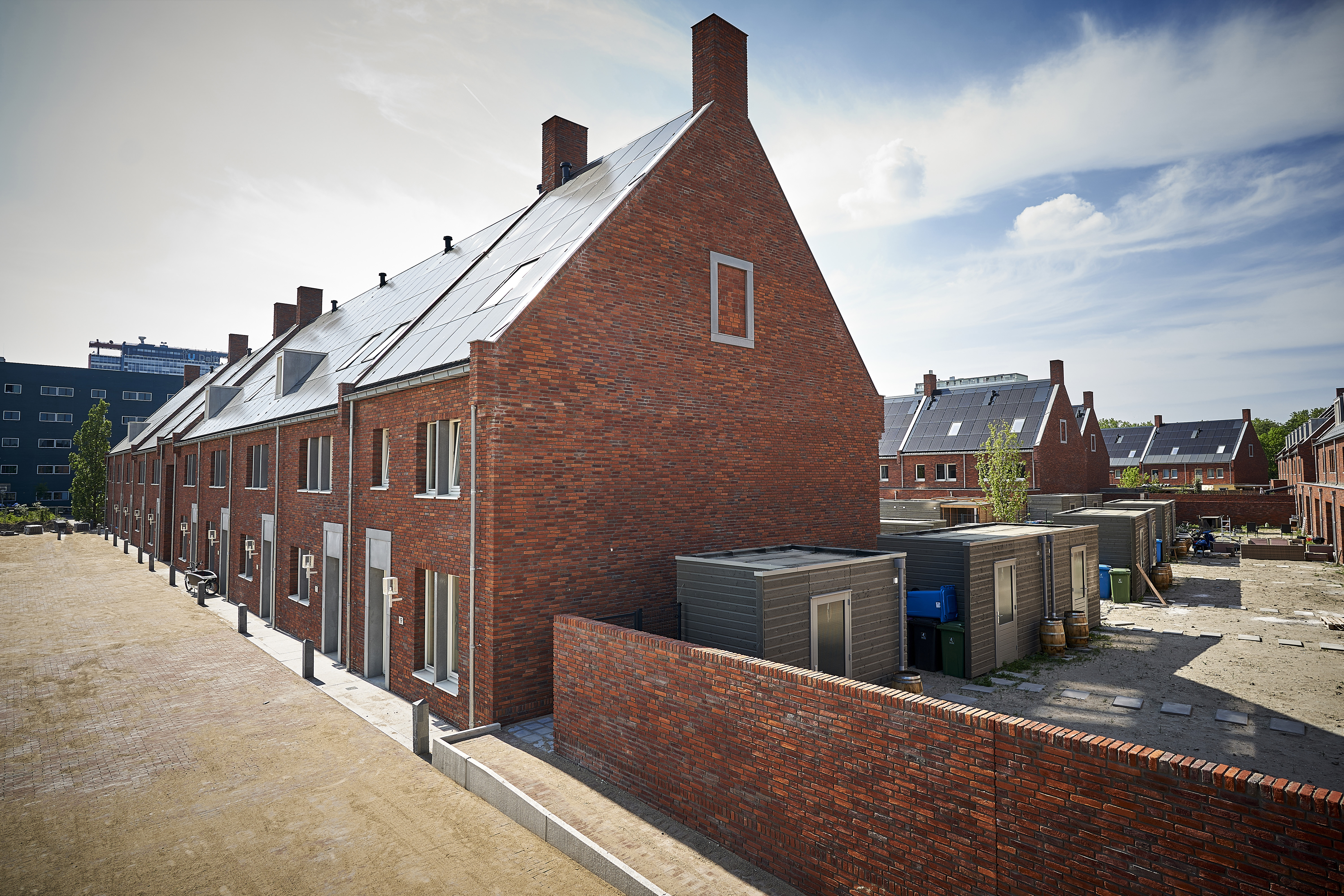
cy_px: 448
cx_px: 672
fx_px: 709
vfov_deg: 64.6
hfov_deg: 86.9
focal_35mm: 19
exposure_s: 1/200
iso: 50
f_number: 4.5
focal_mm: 19
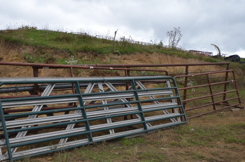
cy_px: 96
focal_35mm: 44
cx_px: 109
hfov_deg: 44.5
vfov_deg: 30.3
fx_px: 299
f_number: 7.1
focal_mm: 24
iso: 200
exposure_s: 1/200
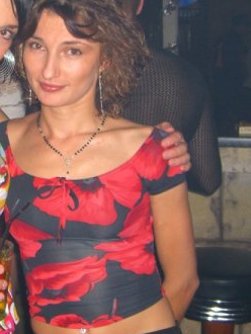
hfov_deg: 20.8
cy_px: 110
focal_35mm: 69
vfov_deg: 28.0
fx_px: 666
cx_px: 14
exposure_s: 1/60
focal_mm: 7.9
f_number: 2.8
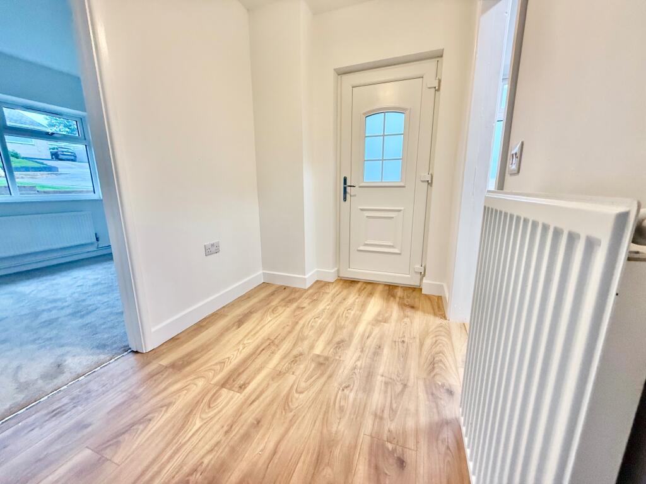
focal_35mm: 14
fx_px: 261
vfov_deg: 85.7
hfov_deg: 102.1
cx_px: 323
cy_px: 242
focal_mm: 2.22
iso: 250
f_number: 2.2
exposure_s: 1/100
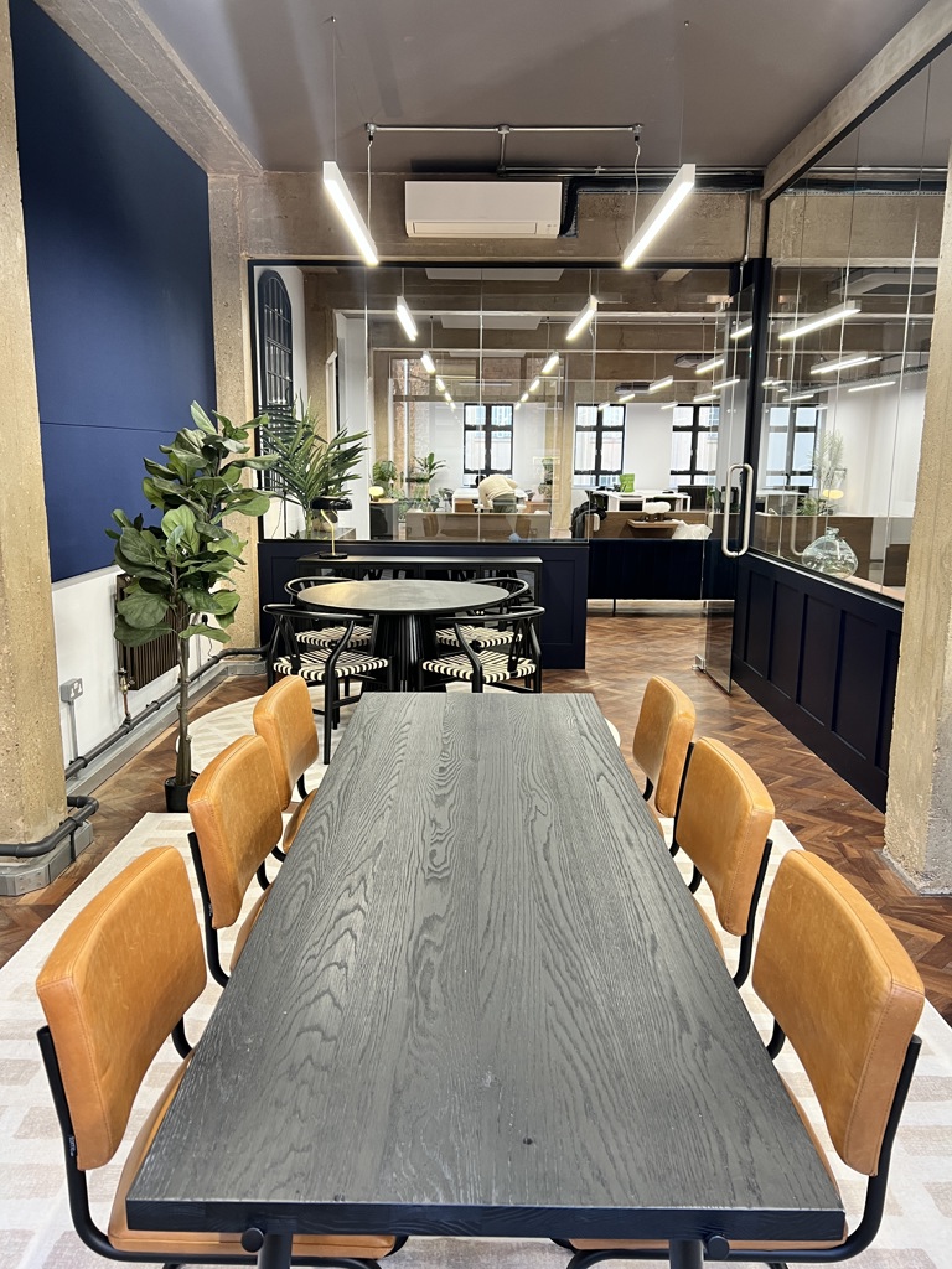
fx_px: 953
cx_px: 476
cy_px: 634
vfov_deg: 67.3
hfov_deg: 53.1
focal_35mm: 26
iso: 80
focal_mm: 5.7
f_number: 1.5
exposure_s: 1/50
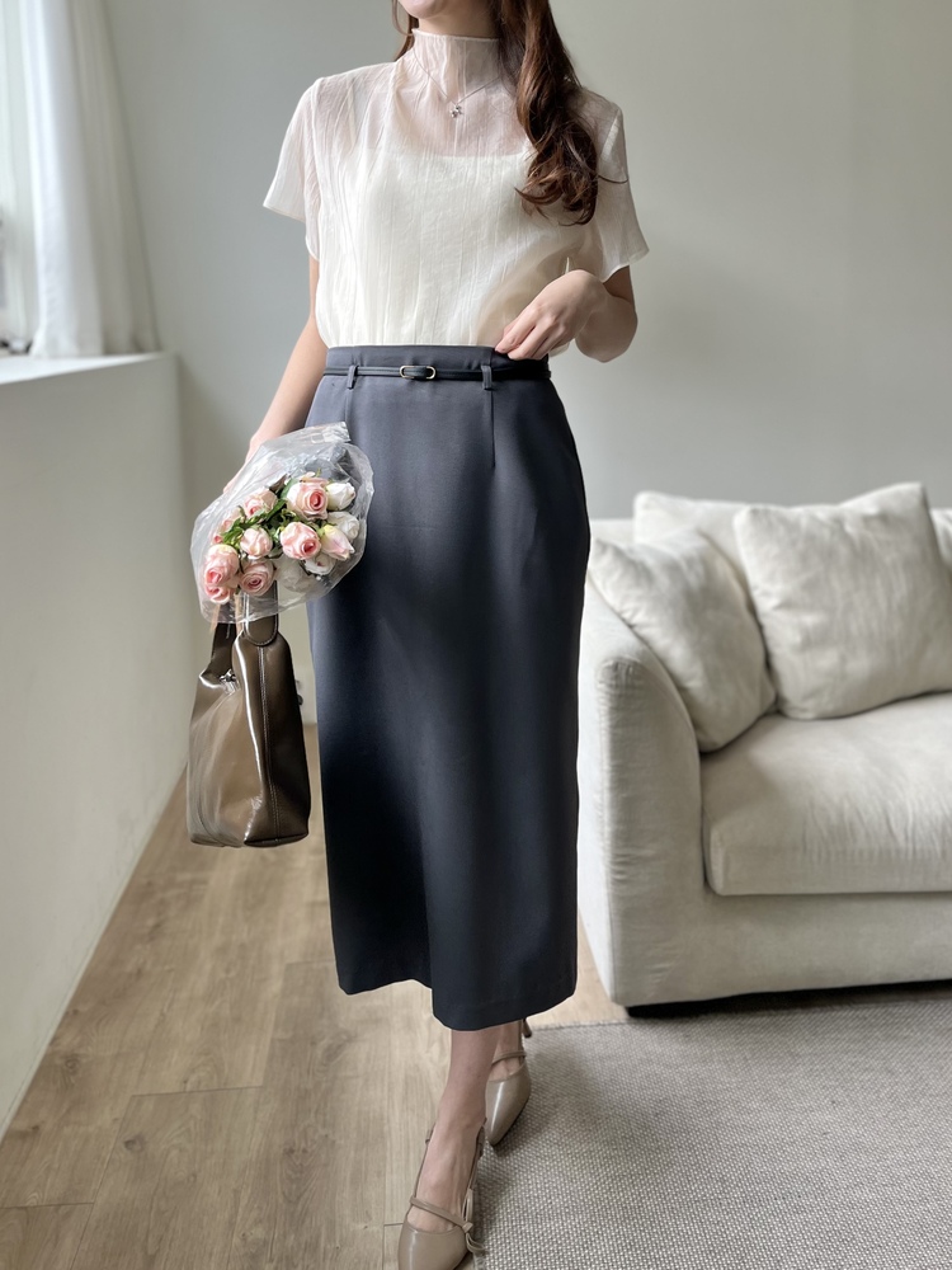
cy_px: 635
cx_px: 476
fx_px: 953
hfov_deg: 53.1
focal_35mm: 26
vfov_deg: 67.3
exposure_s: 1/224
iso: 40
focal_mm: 5.1
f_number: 1.6
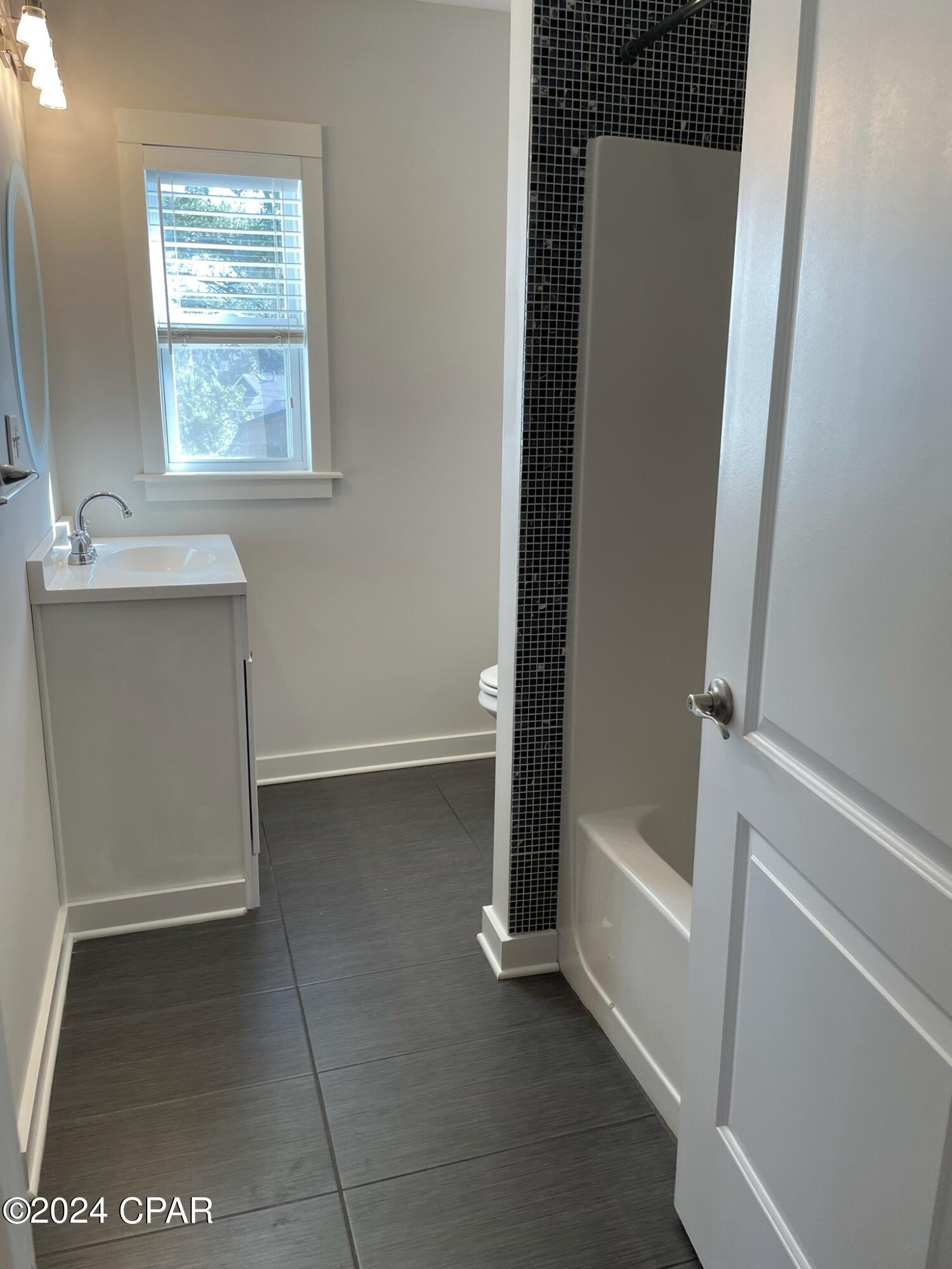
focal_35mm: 26
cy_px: 634
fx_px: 953
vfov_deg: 67.3
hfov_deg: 53.1
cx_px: 476
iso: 64
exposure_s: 1/120
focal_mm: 4.2
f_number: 1.6
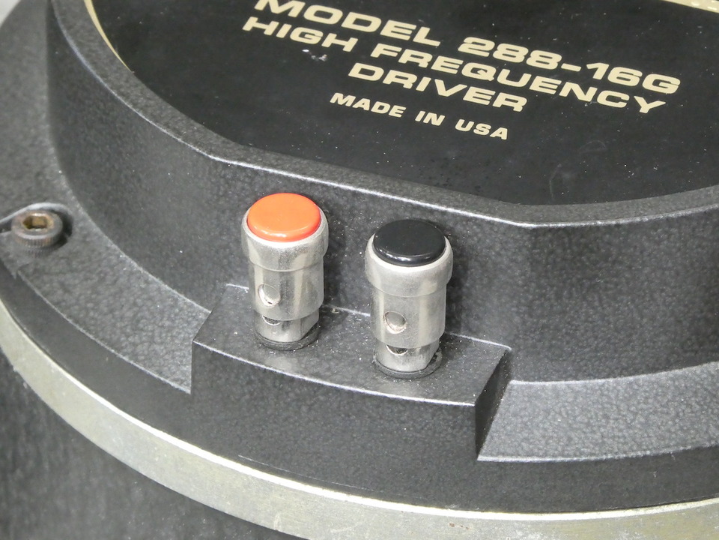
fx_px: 4445
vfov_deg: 6.9
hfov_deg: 9.2
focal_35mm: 214
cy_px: 270
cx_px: 360
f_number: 8
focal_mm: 38.4
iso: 1600
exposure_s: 1/6
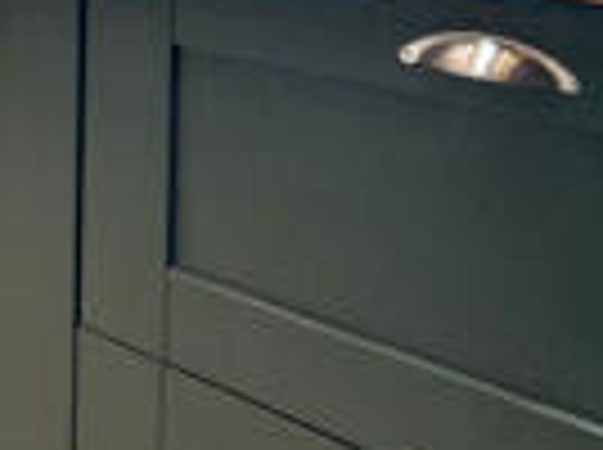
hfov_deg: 24.5
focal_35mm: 61
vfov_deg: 20.9
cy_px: -196
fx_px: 1061
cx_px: -308
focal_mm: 2.22
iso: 250
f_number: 2.2
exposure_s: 1/100
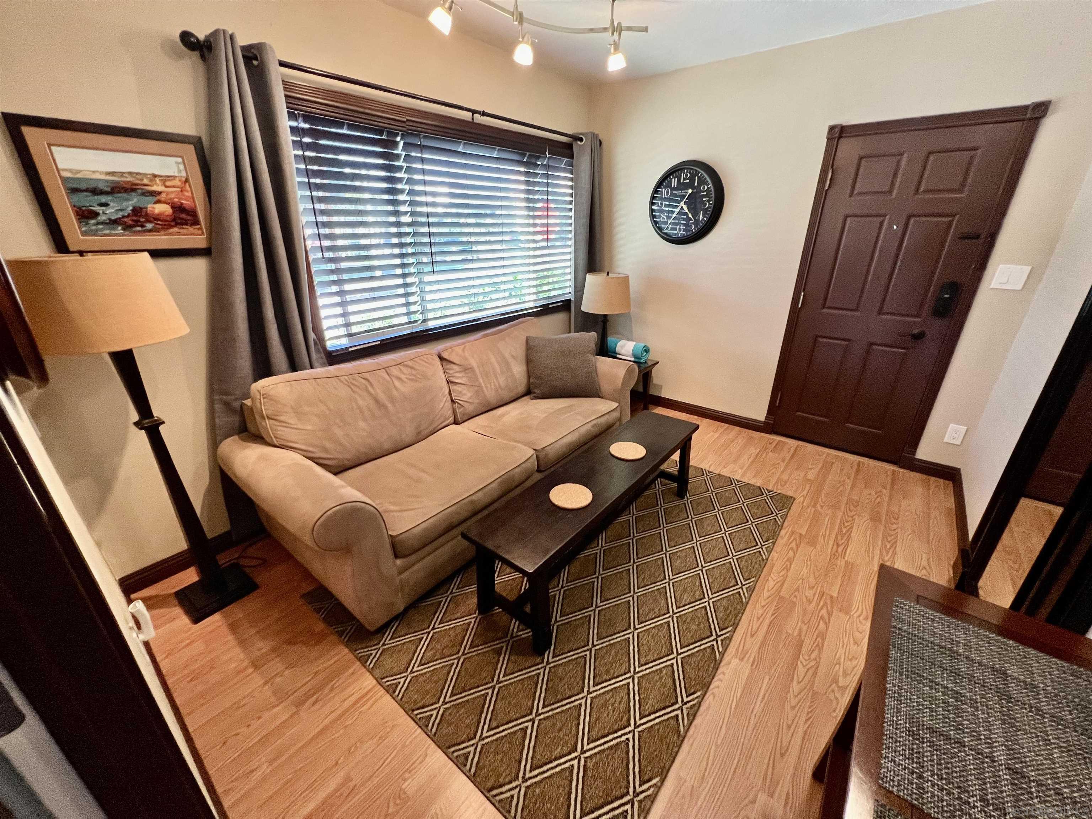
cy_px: 410
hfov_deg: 106.2
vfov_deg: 89.9
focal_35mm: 13
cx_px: 546
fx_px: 410
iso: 250
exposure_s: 1/120
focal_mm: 1.57
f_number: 1.8
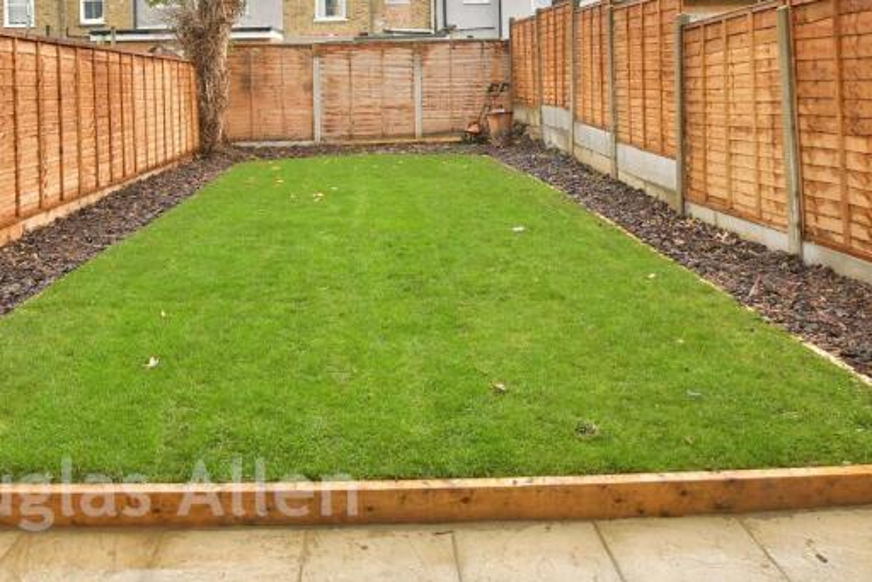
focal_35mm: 30
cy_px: 91
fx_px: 727
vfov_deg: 41.2
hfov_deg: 61.6
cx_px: 368
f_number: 8
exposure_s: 1/20
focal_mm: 10
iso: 250
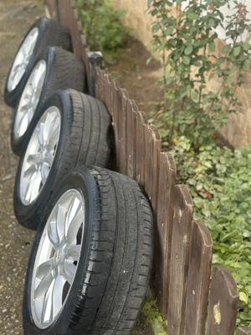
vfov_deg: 39.7
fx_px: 464
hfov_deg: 30.3
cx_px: 126
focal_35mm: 48
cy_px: 168
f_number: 1.78
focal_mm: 6.86
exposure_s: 1/709
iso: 80
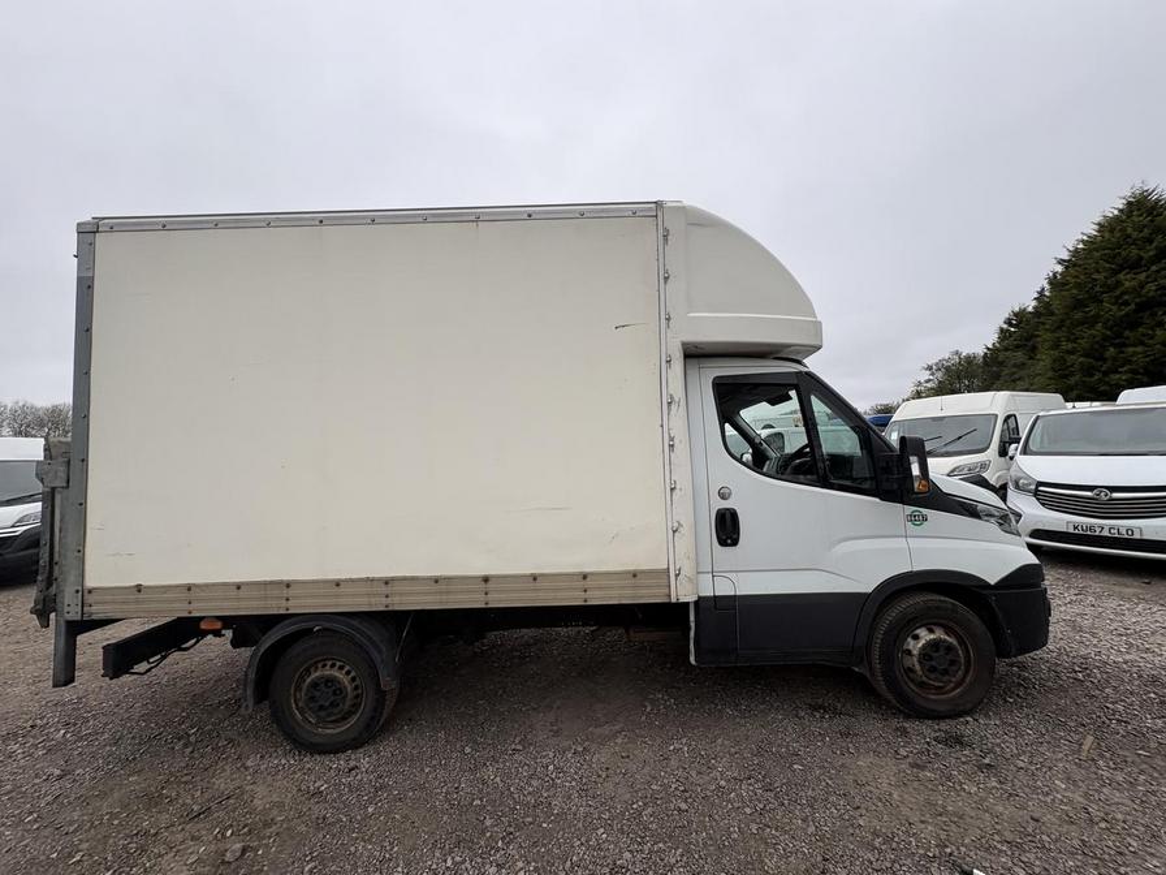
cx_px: 583
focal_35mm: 14
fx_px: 472
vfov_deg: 85.7
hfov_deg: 102.1
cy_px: 438
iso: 40
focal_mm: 2.22
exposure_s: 1/405
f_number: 2.2
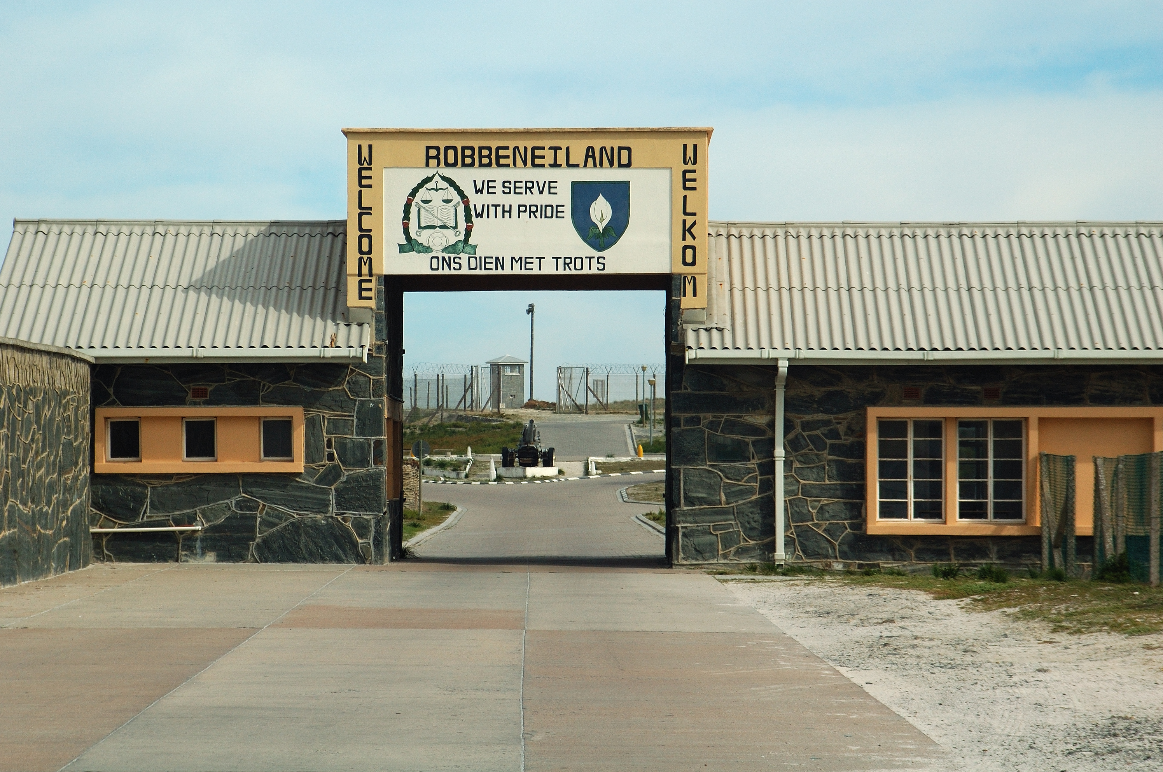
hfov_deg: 13.7
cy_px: 386
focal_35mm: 150
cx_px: 582
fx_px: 4839
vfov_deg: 9.1
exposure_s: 1/250
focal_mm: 100
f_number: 9
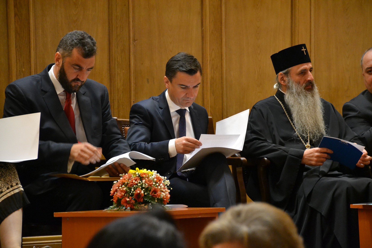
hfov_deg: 11.8
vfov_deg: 7.9
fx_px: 1798
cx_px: 186
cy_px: 124
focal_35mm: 174
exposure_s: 1/30
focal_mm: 116
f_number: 5.6
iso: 3200
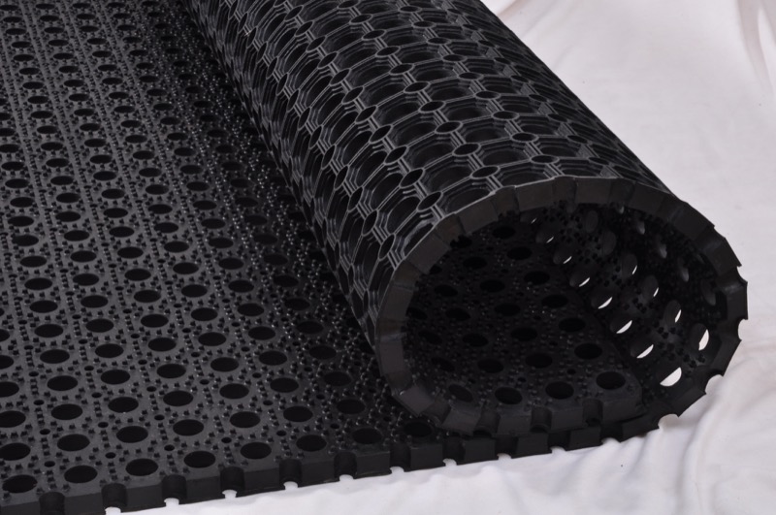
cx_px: 388
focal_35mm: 78
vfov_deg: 17.4
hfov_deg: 26.0
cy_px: 258
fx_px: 1679
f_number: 22
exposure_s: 1/160
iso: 200
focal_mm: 52
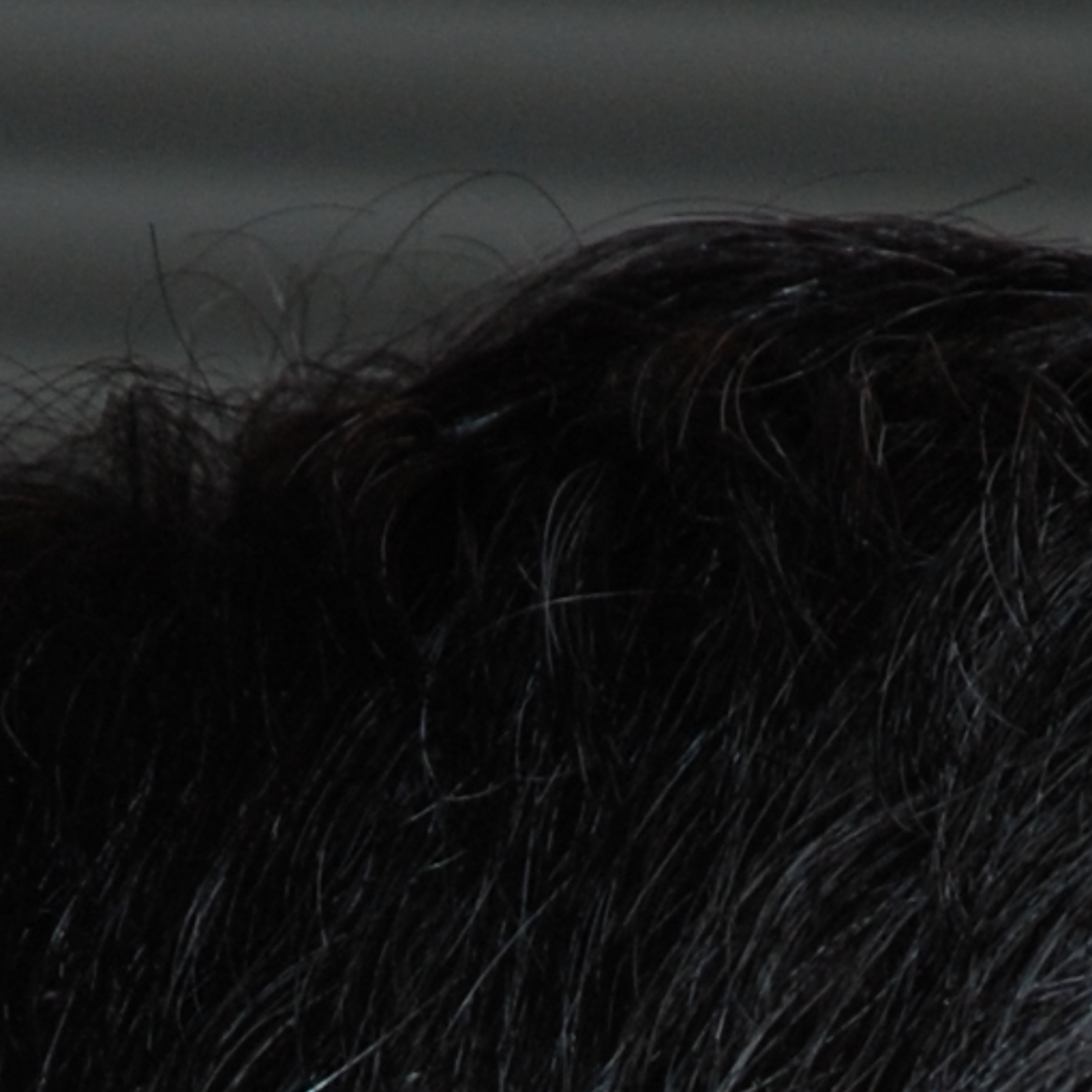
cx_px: 734
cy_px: 2539
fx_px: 43265
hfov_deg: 1.4
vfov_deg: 1.4
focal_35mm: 1212
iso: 200
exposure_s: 1/60
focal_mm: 125
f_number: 5.6
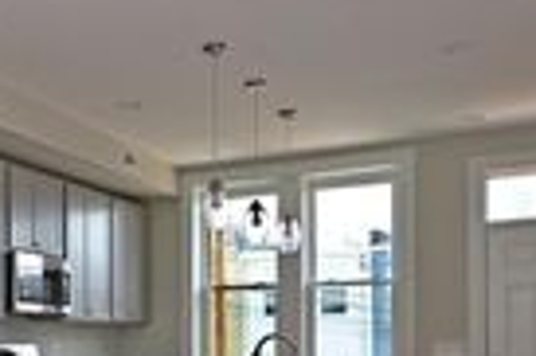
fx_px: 758
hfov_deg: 35.8
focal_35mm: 51
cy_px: 342
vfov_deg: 25.3
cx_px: 23
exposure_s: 1/90
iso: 200
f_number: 4.8
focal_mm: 14
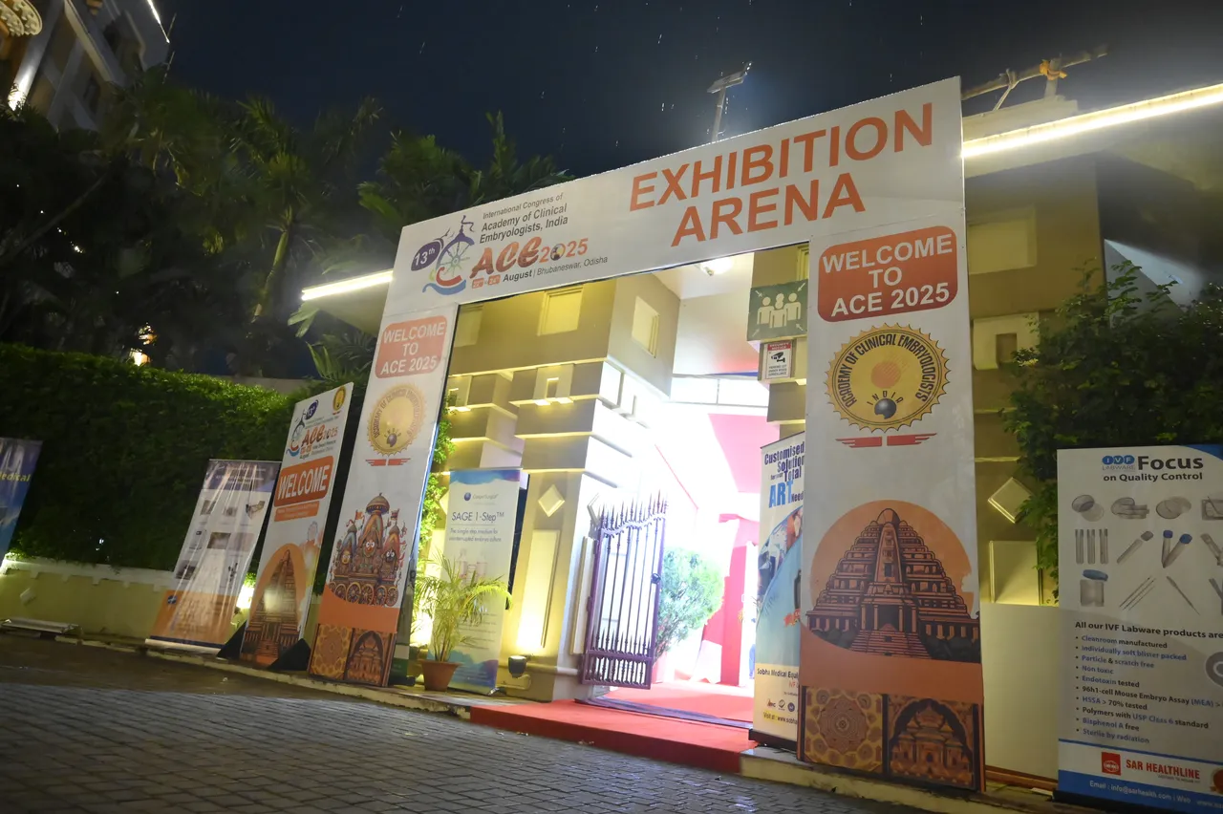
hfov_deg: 73.8
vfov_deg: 53.1
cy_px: 407
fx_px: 815
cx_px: 612
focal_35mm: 24
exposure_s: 1/60
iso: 8000
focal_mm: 24
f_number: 4
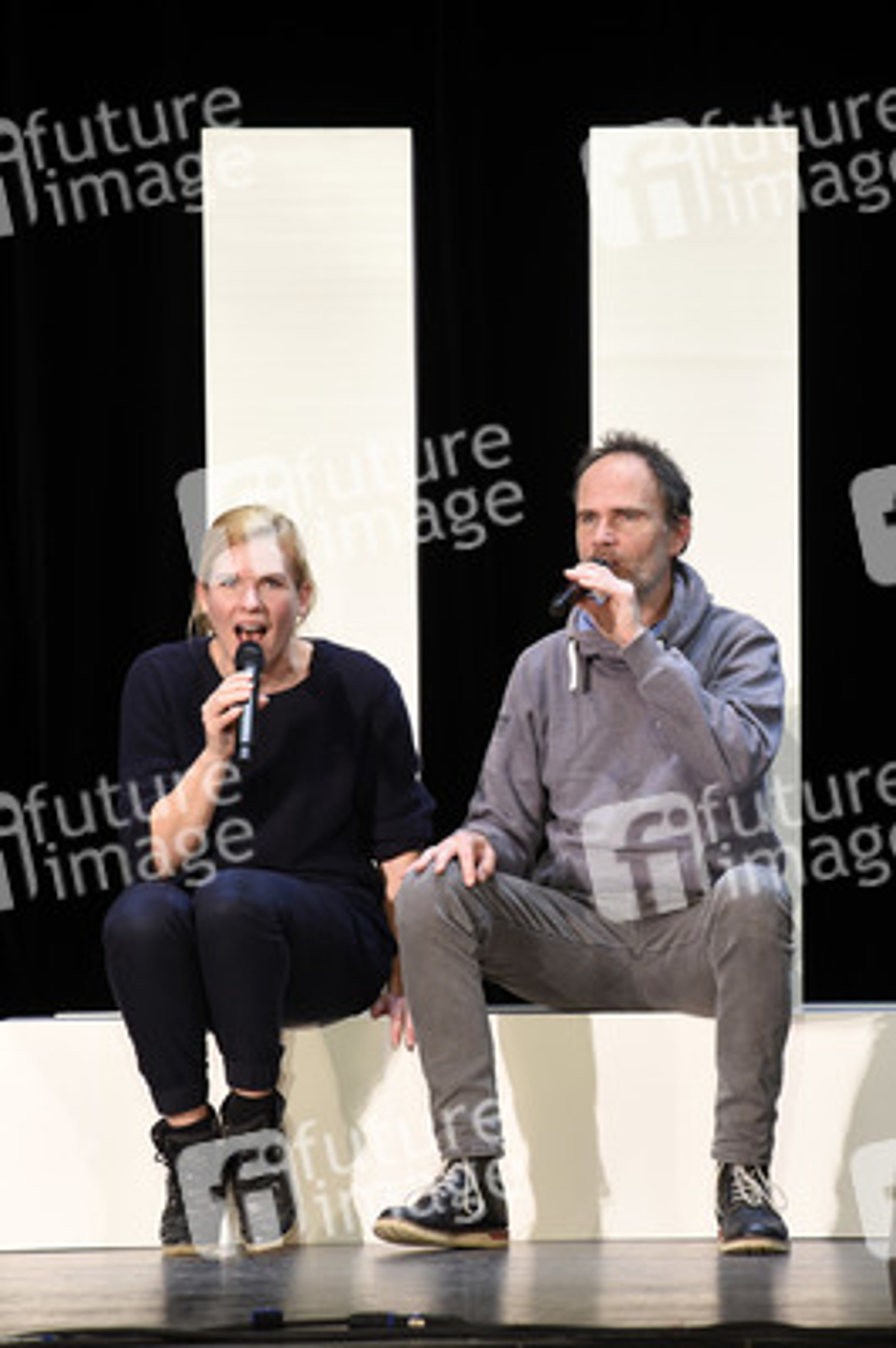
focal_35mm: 120
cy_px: 674
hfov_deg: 11.4
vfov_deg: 17.1
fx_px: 4487
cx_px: 448
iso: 1000
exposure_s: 1/80
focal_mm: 120
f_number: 6.3
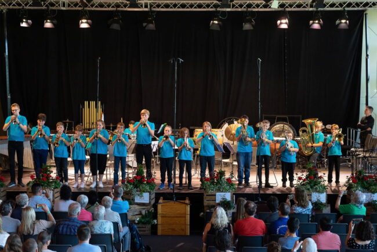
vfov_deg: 19.5
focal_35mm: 70
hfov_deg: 28.8
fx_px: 733
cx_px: 188
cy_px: 126
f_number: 4
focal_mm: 70
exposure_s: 1/160
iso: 3200
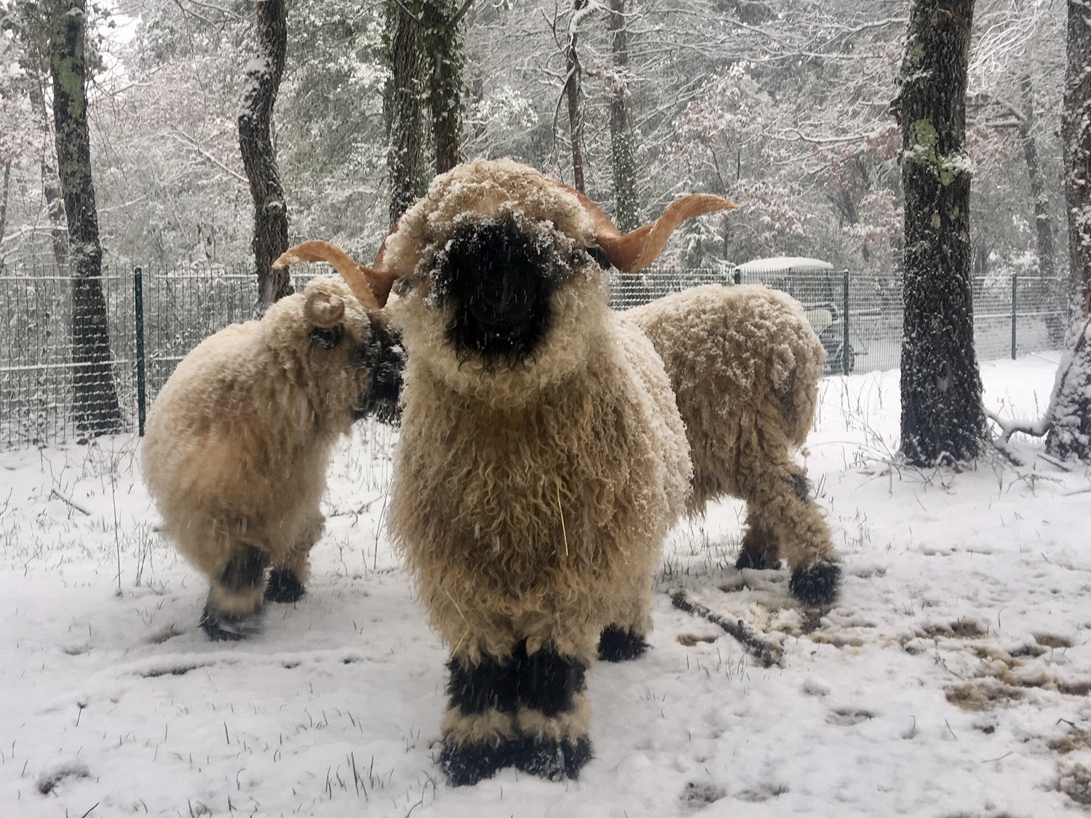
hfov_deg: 47.7
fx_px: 1229
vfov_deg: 36.7
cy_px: 325
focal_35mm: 39
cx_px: 468
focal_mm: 4.15
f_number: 2.2
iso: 25
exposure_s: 1/100
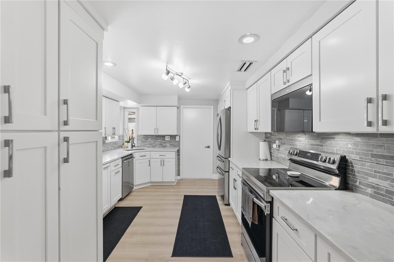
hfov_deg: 96.8
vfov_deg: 73.7
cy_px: 131
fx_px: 175
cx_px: 197
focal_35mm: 16
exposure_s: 1/1000
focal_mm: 16
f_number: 7.1
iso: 3200
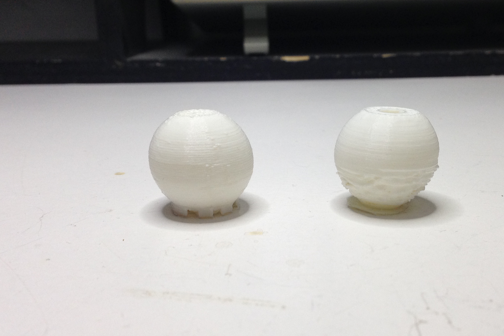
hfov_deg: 44.4
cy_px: 151
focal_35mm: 44
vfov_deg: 30.5
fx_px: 616
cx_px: 290
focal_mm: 4.12
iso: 80
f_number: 2.4
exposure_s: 1/100
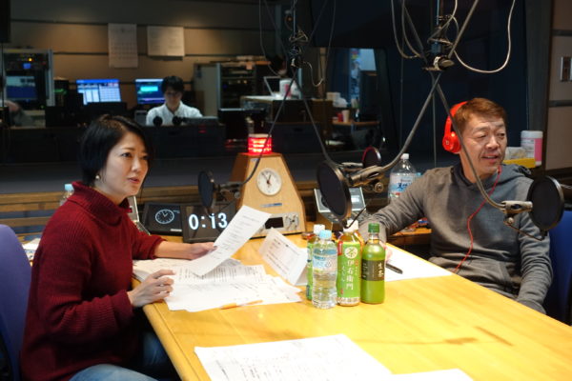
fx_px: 778
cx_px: 286
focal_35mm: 49
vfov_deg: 27.5
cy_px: 190
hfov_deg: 40.3
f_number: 2.8
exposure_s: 1/50
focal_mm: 17.9
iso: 400
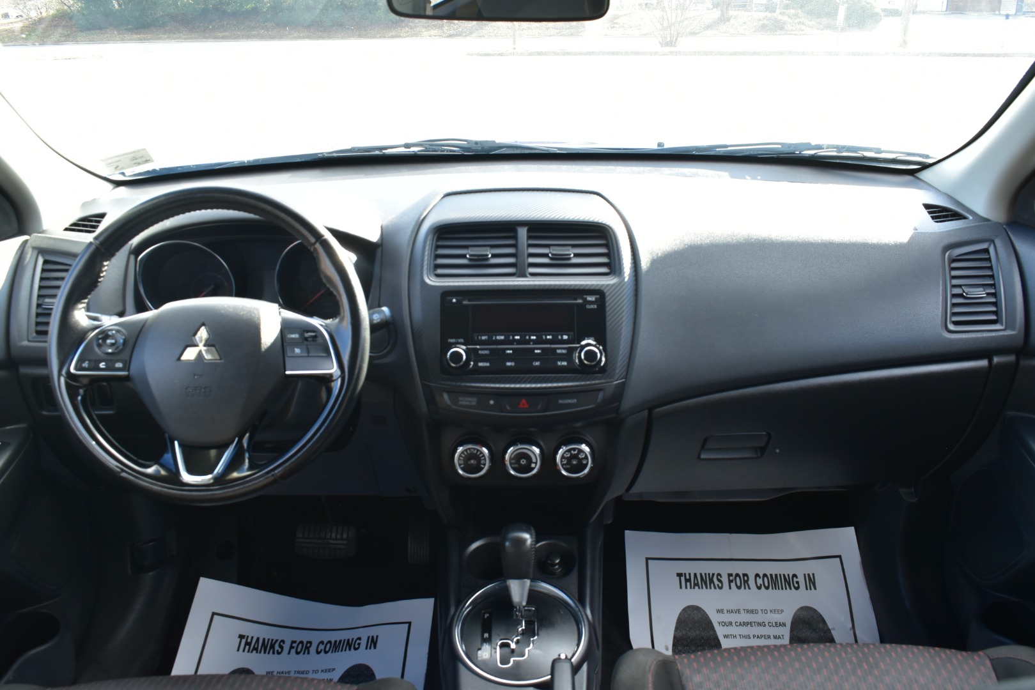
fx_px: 906
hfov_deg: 59.5
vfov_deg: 41.7
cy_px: 345
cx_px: 518
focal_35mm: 32
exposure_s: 1/50
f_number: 8
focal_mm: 21
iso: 400
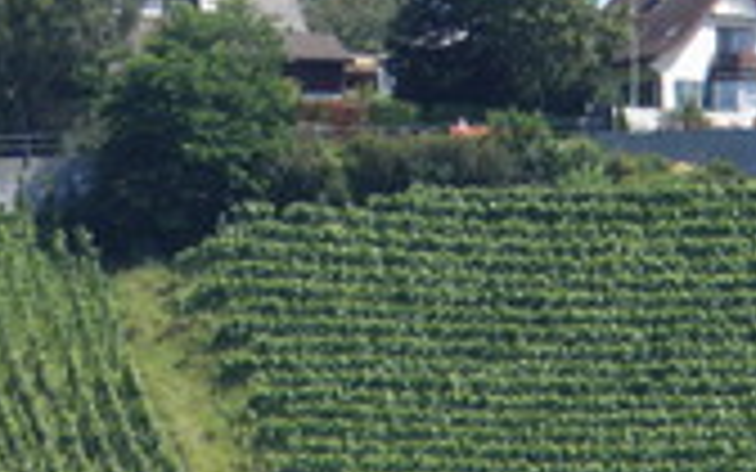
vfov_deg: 1.6
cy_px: -16
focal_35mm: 818
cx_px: 243
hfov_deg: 2.6
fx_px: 16854
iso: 64
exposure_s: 1/250
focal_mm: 46.2
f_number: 5.3
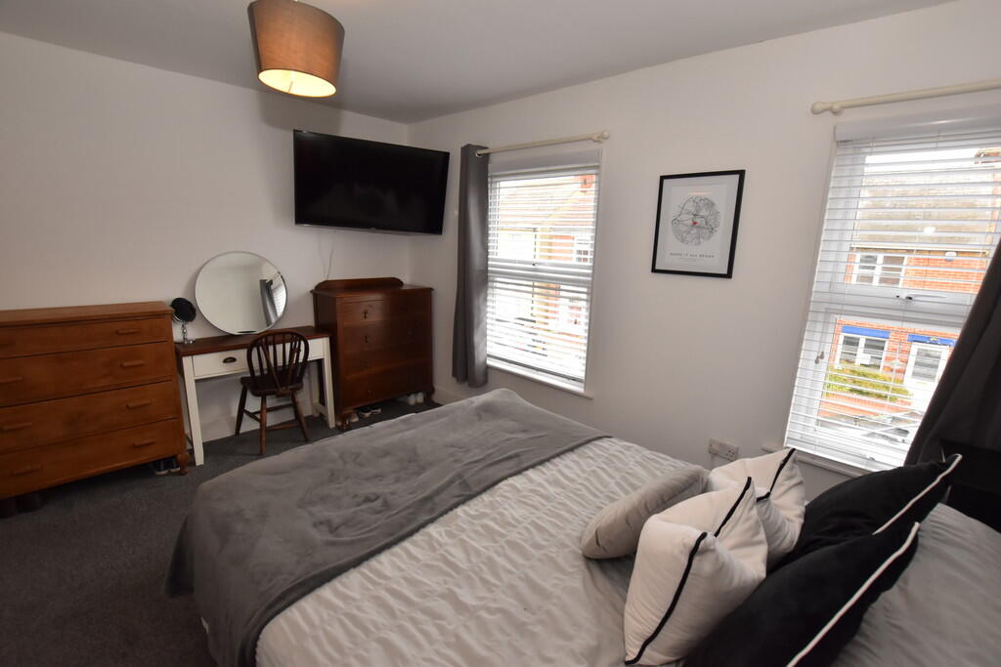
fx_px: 417
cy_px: 334
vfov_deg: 77.3
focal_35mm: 15
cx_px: 500
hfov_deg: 100.4
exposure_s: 1/125
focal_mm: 10
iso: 800
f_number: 5.6
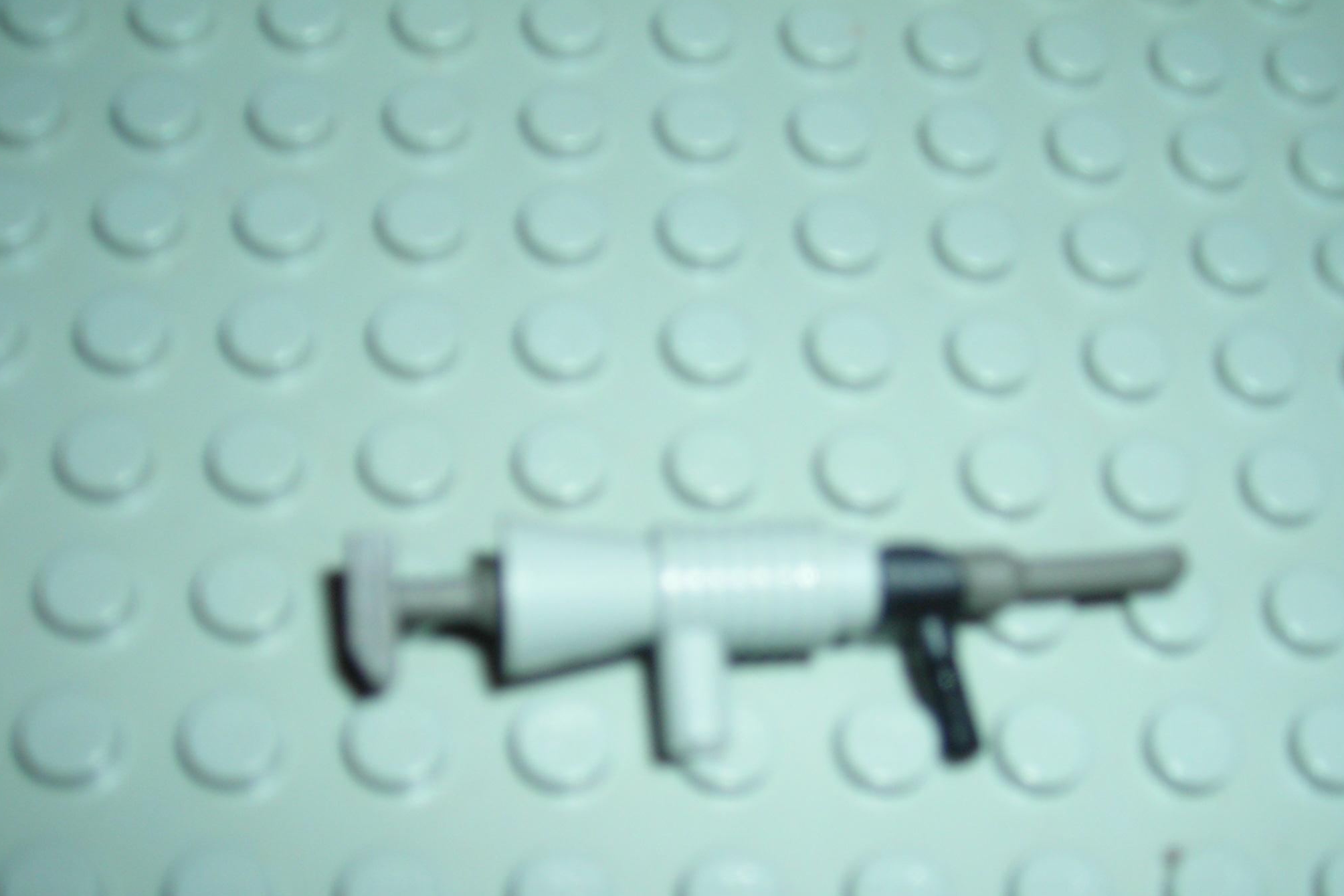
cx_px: 742
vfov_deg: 26.3
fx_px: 1904
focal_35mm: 51
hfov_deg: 38.8
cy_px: 611
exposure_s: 1/60.1
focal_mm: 6.3
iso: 50
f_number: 3.2
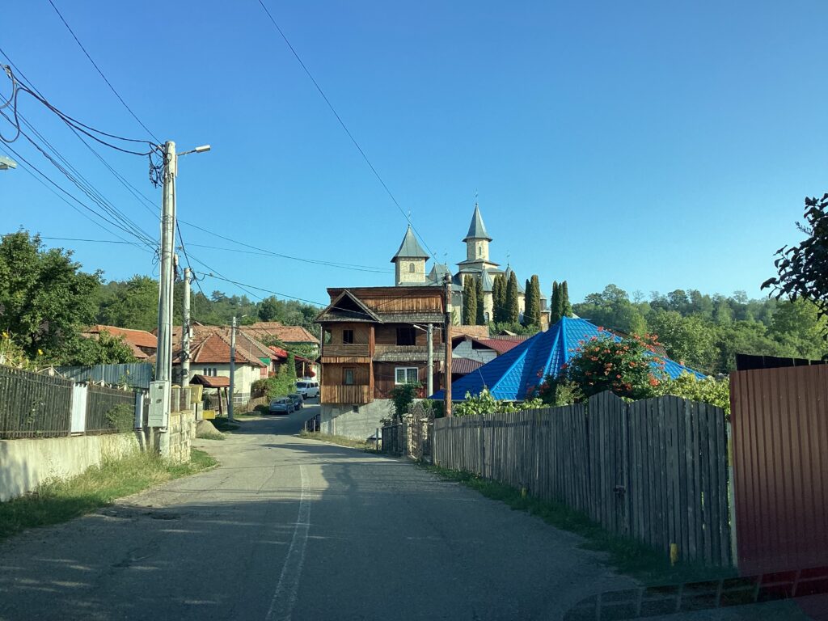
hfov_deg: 58.4
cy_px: 310
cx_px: 414
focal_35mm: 31
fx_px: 742
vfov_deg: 45.4
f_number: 2.4
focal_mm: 3.3
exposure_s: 1/590
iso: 25
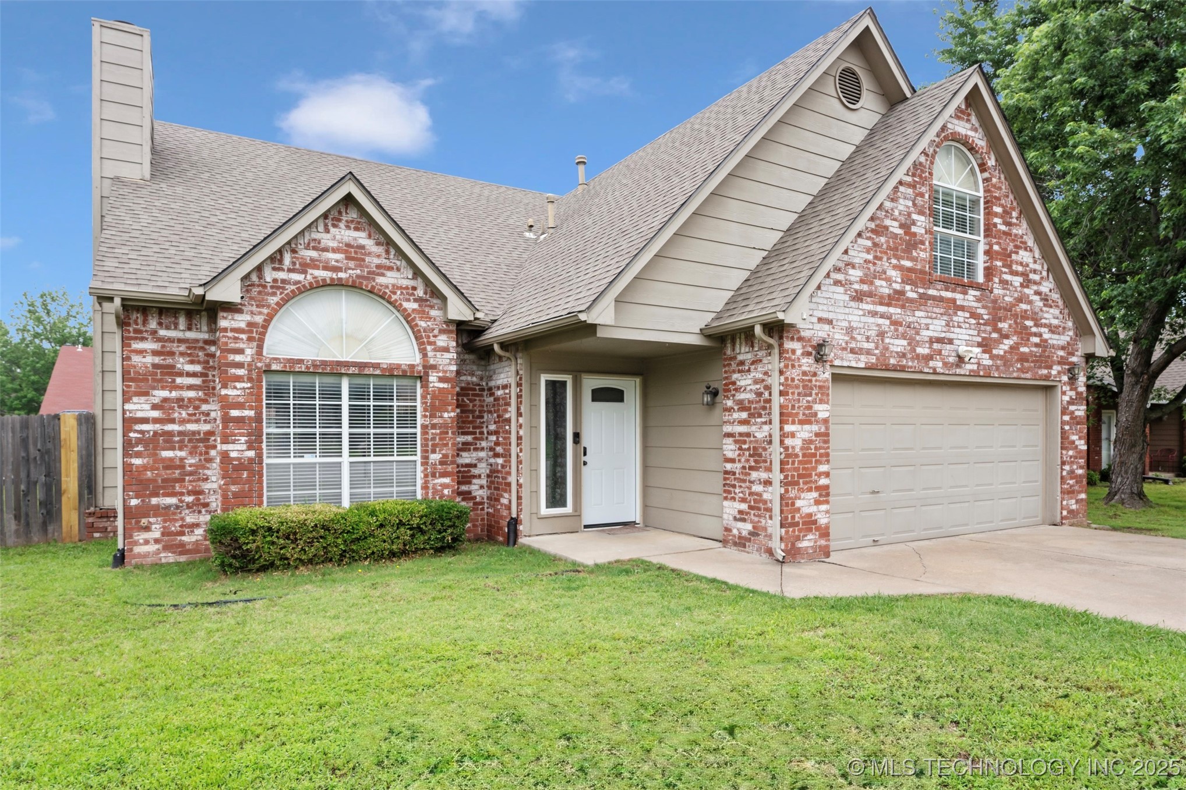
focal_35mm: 19
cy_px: 395
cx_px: 593
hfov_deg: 86.3
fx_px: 632
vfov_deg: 64.0
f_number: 9
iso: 250
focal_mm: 19.2
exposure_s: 1/200
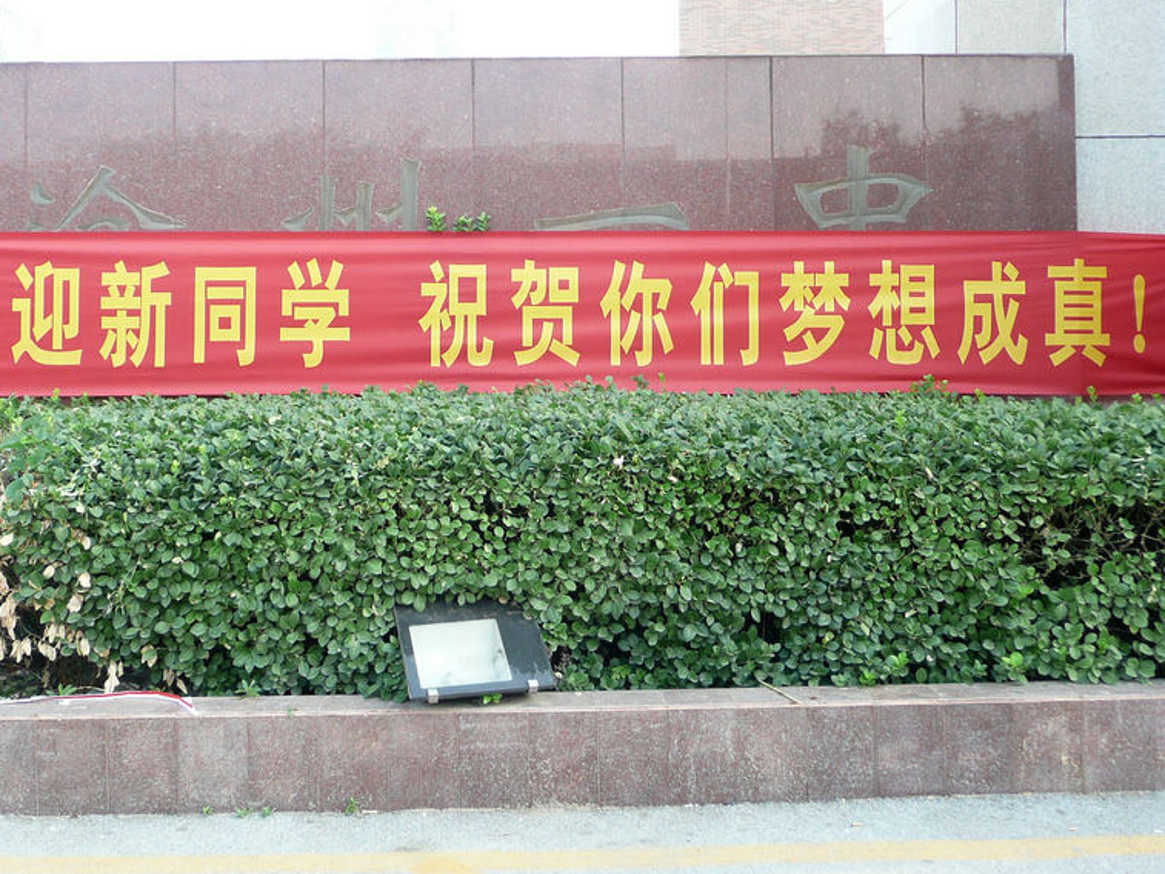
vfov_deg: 38.6
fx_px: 1245
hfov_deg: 50.1
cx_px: 531
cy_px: 360
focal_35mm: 37
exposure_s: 1/80
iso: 100
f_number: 3.3
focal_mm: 4.6
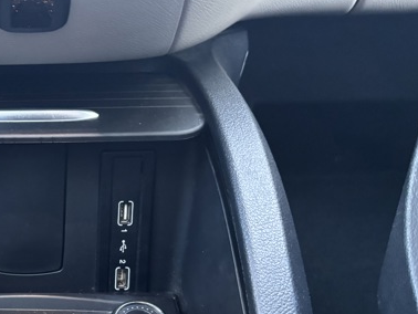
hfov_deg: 32.3
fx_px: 665
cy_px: 273
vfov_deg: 25.9
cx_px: 7
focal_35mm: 55
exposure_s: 1/25
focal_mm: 5.96
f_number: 1.6
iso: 640
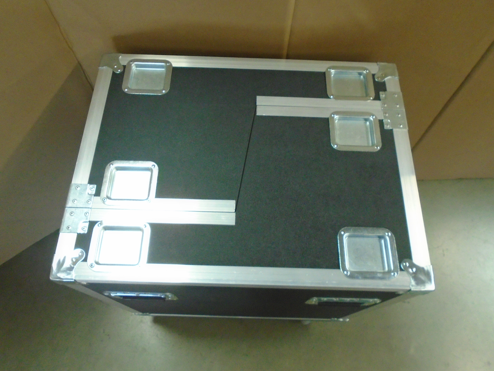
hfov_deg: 67.3
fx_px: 371
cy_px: 186
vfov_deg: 53.1
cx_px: 247
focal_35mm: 26
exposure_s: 1/40
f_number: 3.2
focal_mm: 4.6
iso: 640
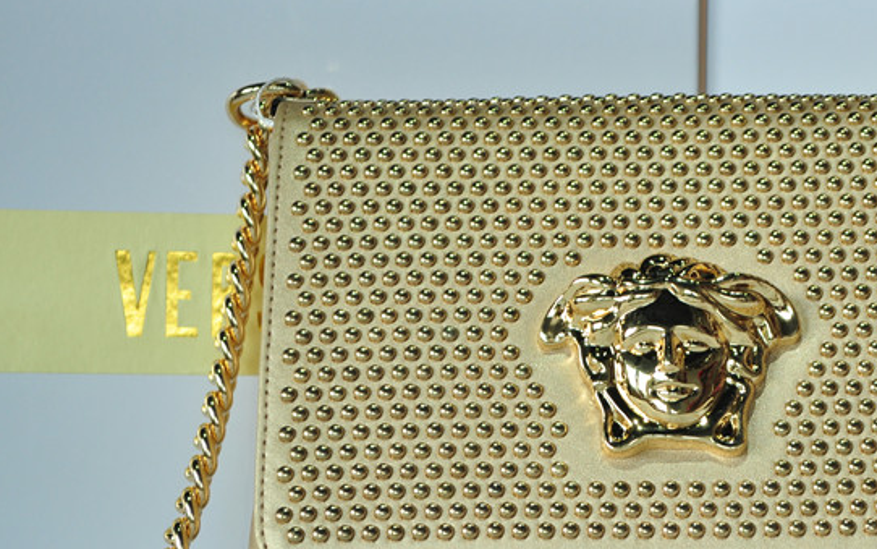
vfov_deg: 10.6
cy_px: 403
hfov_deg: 16.7
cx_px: 680
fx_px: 2964
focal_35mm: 124
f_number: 5.6
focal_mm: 50
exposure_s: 1/40
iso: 200
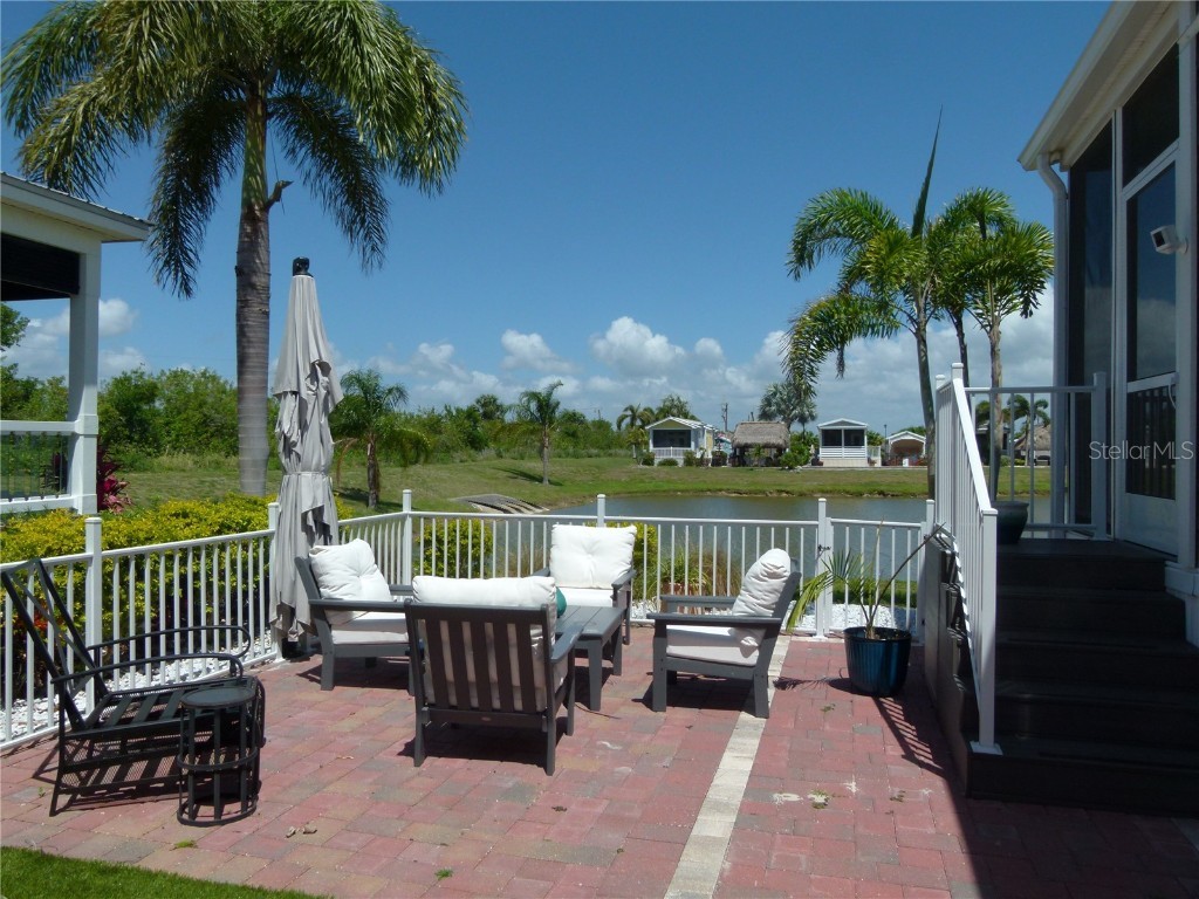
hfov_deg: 69.4
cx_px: 600
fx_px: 866
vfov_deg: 54.9
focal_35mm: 25
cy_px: 450
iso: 100
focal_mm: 4.5
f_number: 4
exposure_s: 1/1600
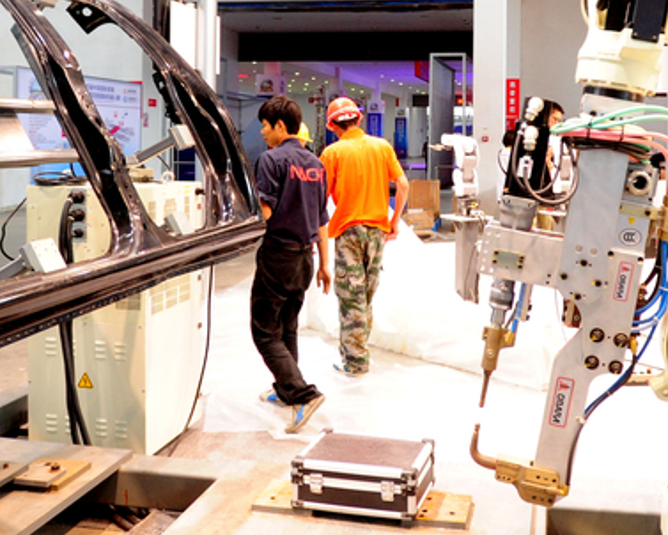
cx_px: 415
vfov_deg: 38.5
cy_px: 154
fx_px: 752
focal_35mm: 38
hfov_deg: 47.5
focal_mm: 17
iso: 2000
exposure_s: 1/250
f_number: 2.8
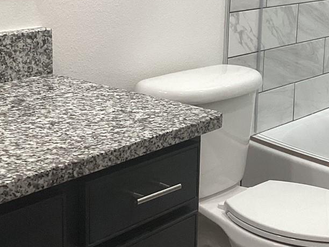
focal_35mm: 81
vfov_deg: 18.2
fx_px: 770
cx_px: 249
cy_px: 100
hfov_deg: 23.9
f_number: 2.4
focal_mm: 3.3
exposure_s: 1/60
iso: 125
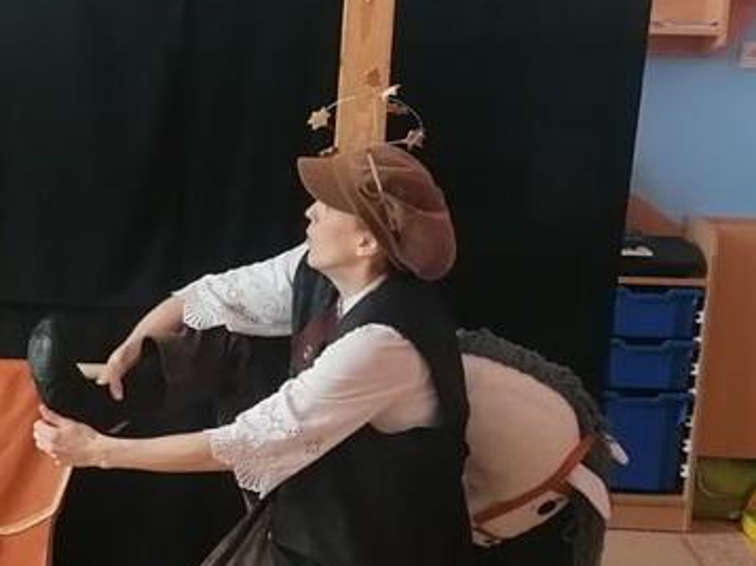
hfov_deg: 19.1
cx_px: 78
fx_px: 2204
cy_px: 471
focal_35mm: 101
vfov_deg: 14.5
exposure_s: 1/50
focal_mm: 4.75
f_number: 1.8
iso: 160
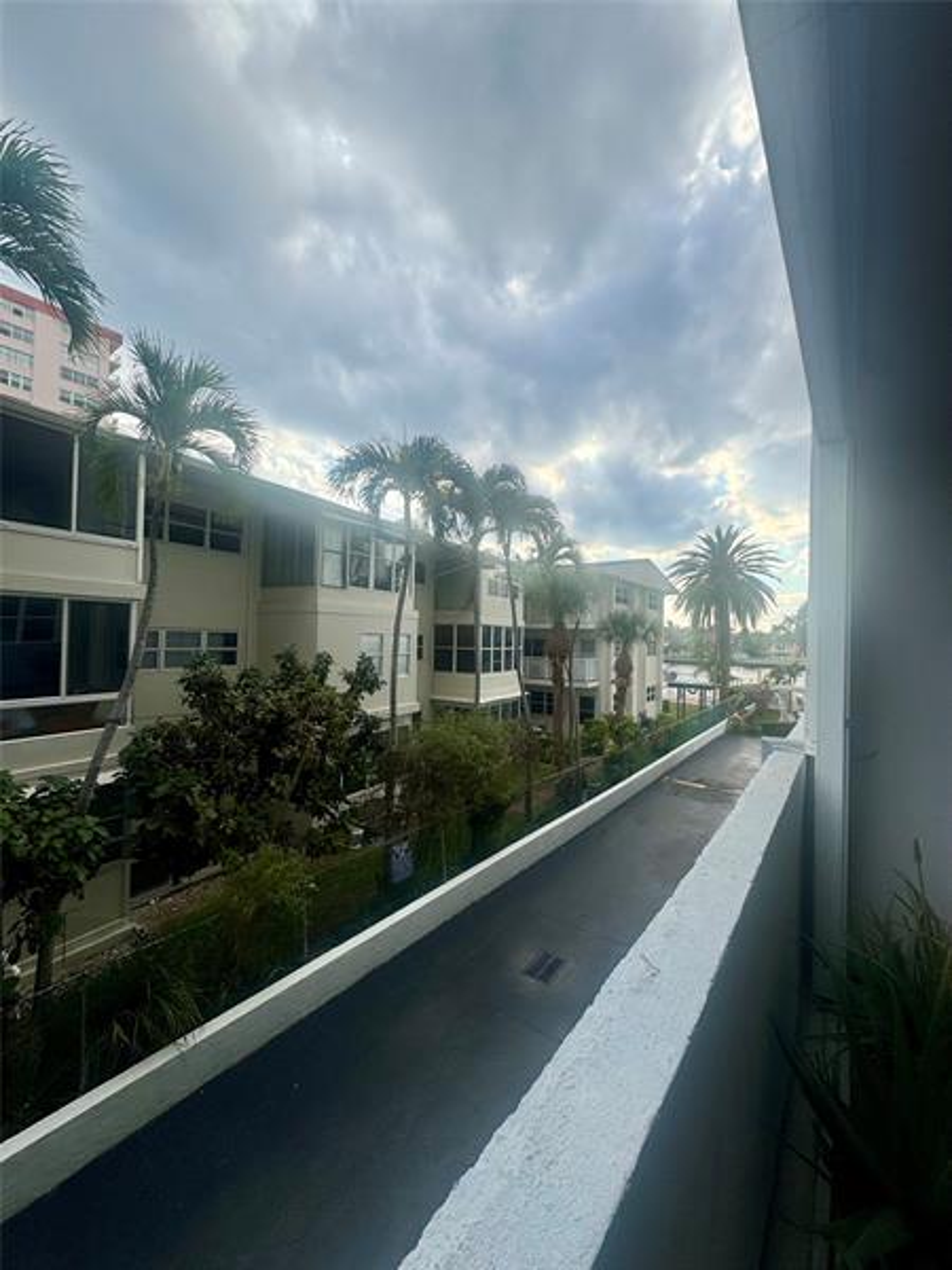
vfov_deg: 102.1
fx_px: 513
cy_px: 635
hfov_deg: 85.7
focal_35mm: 14
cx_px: 476
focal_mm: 2.22
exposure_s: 1/812
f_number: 2.2
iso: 40
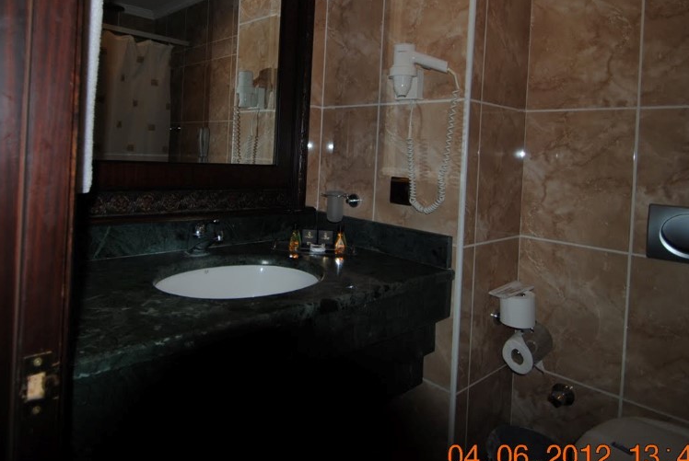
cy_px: 156
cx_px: 281
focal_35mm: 23
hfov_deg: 75.3
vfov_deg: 54.2
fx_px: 441
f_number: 3.5
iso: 200
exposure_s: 1/60
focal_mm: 10
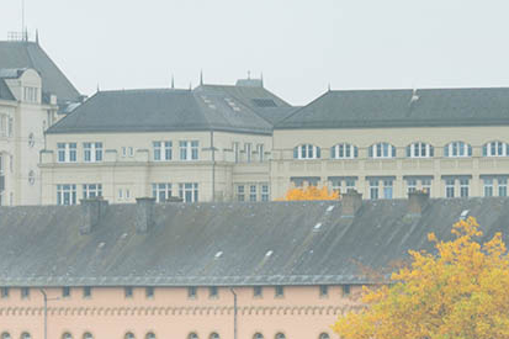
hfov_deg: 6.8
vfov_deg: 4.5
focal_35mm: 305
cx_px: 392
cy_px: 374
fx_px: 4310
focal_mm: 105
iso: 200
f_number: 8
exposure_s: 1/80
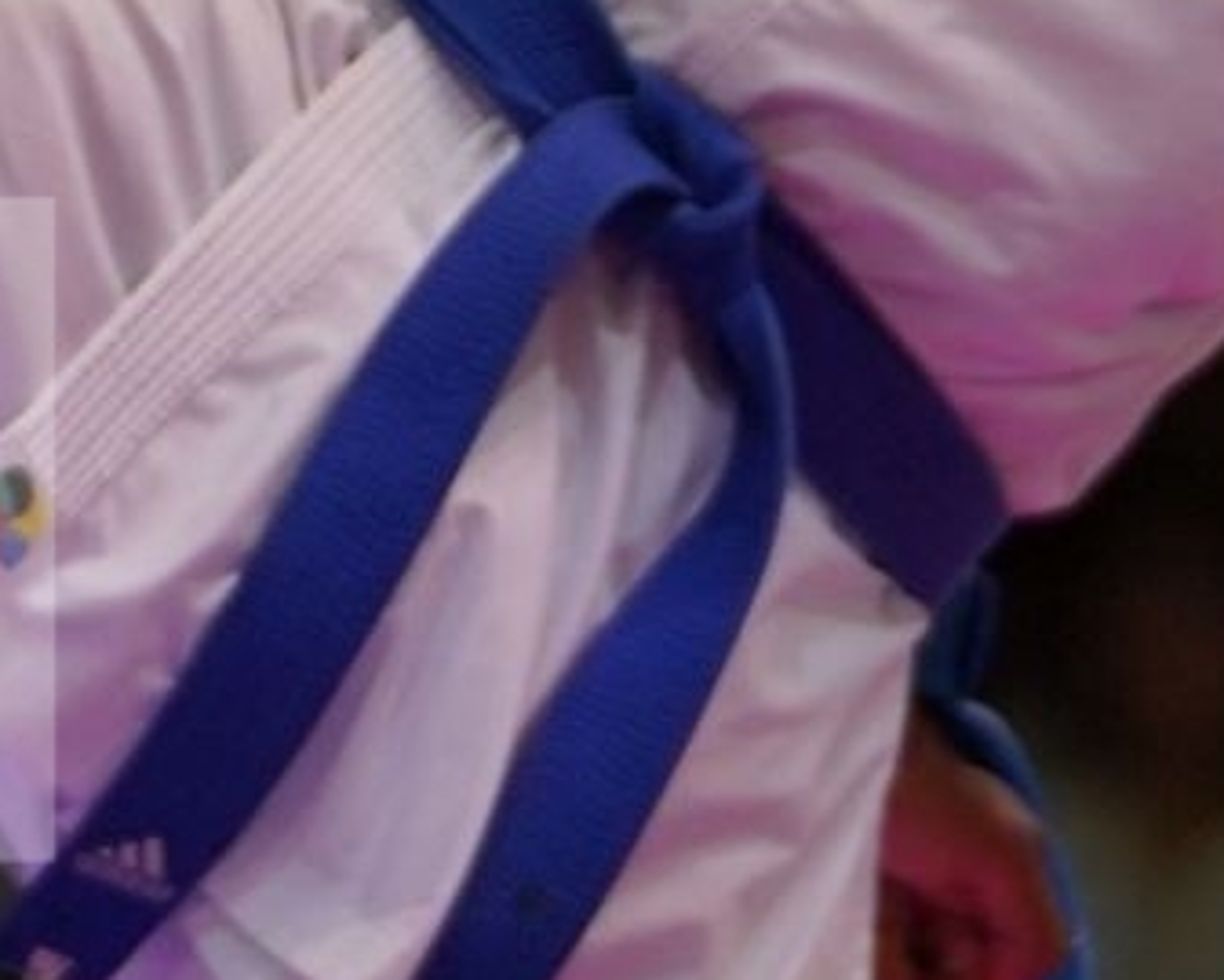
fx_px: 44317
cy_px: -765
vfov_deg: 1.3
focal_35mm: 1223
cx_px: -284
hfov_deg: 1.6
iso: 640
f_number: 2.8
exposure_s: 1/1000
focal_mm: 162
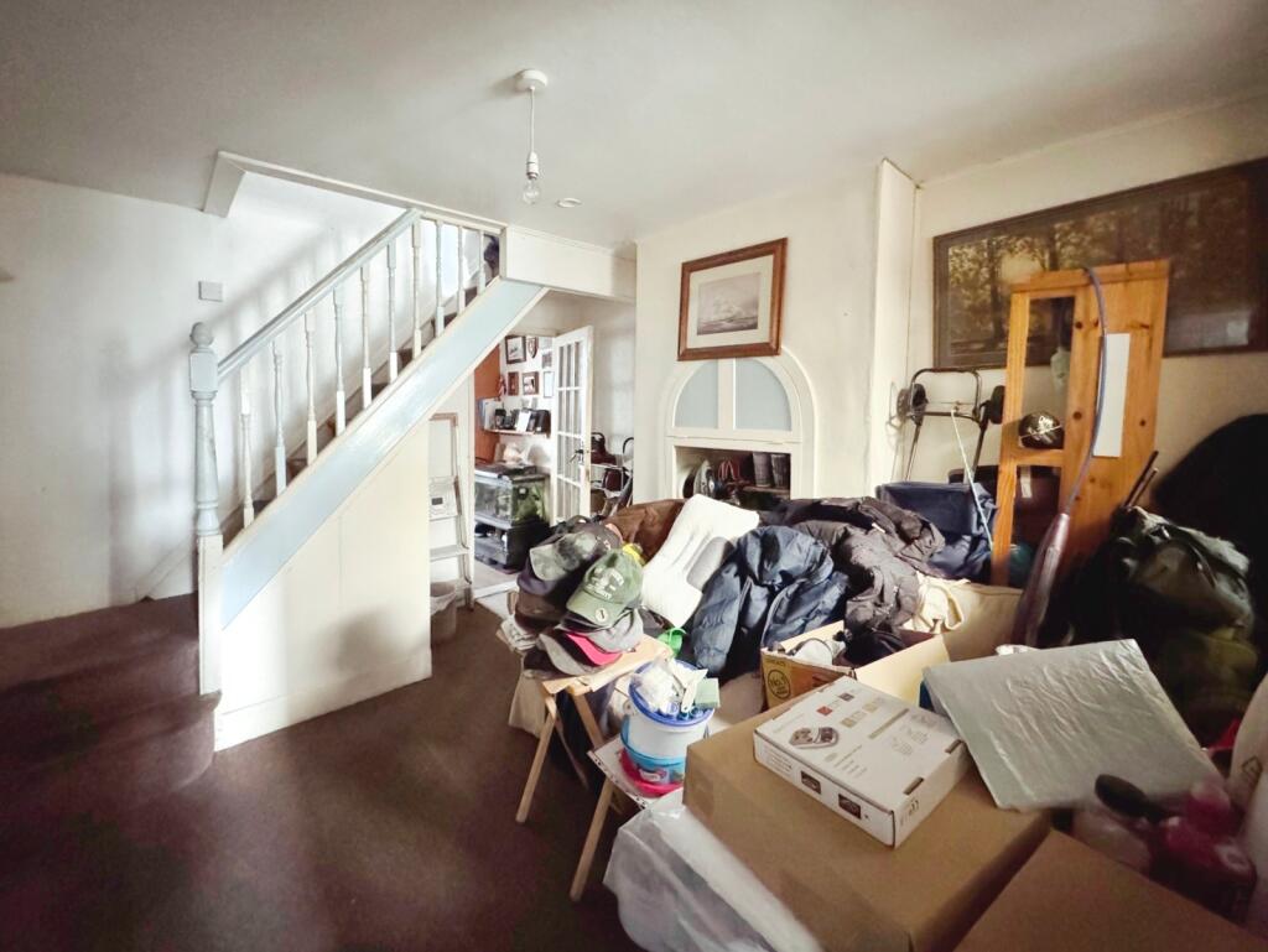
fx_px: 513
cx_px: 634
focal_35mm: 14
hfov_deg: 102.0
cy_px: 476
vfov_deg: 85.7
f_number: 2.2
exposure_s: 1/44
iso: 1250
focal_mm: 2.22
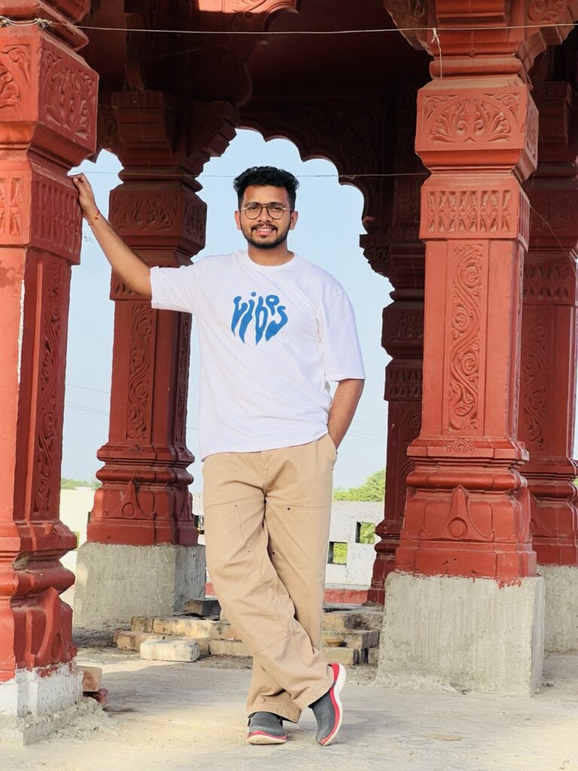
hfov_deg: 19.1
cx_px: 289
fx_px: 1714
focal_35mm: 77
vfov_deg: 25.3
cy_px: 386
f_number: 2.8
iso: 32
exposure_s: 1/544
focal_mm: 9
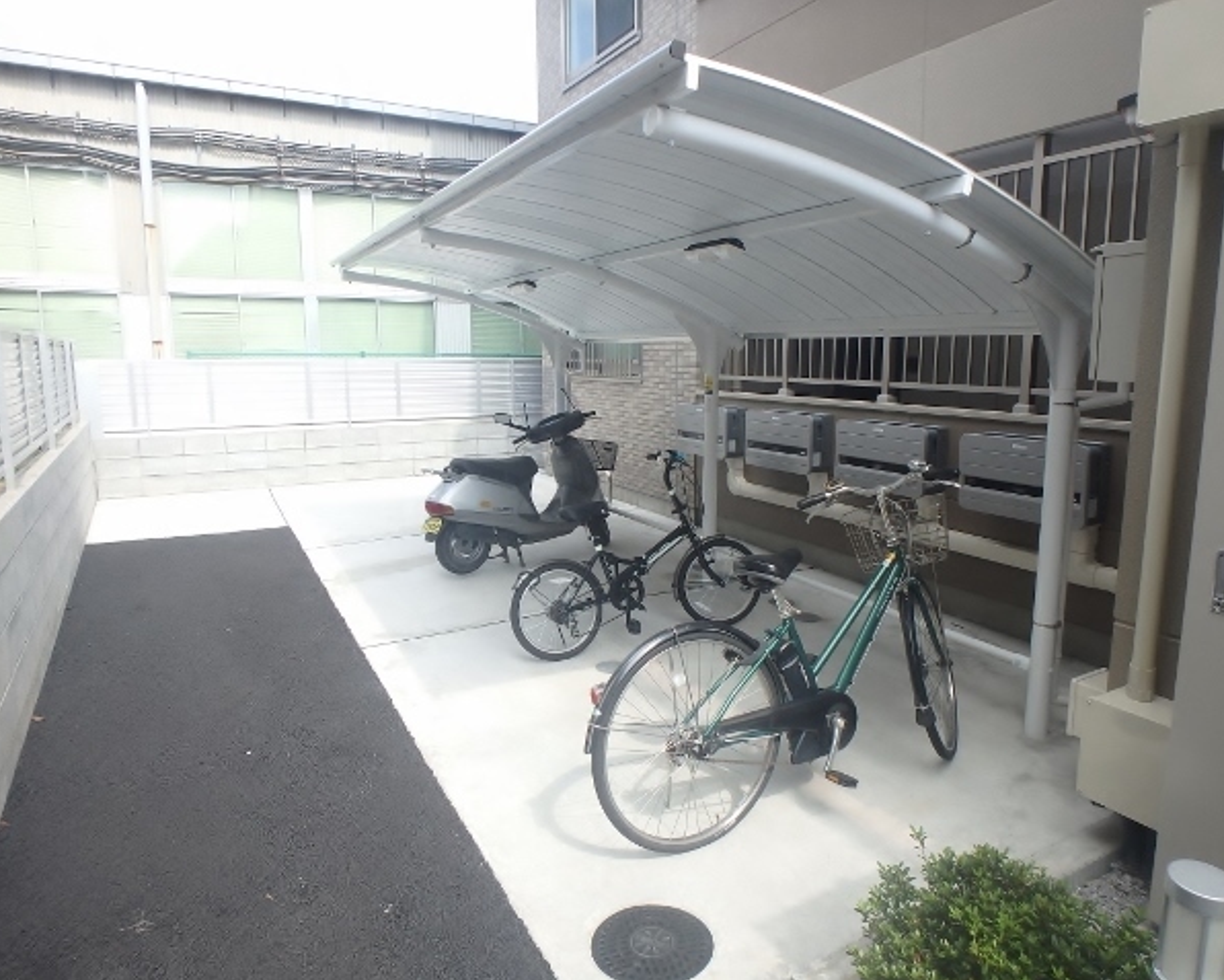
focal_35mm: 22
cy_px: 491
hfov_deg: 75.0
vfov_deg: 63.1
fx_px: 797
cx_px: 647
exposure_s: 1/320
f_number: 3.5
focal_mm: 3.7
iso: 125
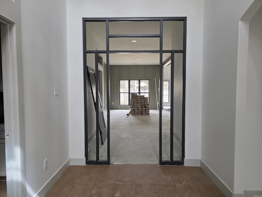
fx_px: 174
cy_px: 98
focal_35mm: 23
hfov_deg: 73.9
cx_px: 131
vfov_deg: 58.9
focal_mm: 6.3
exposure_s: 1/180
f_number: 1.7
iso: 160
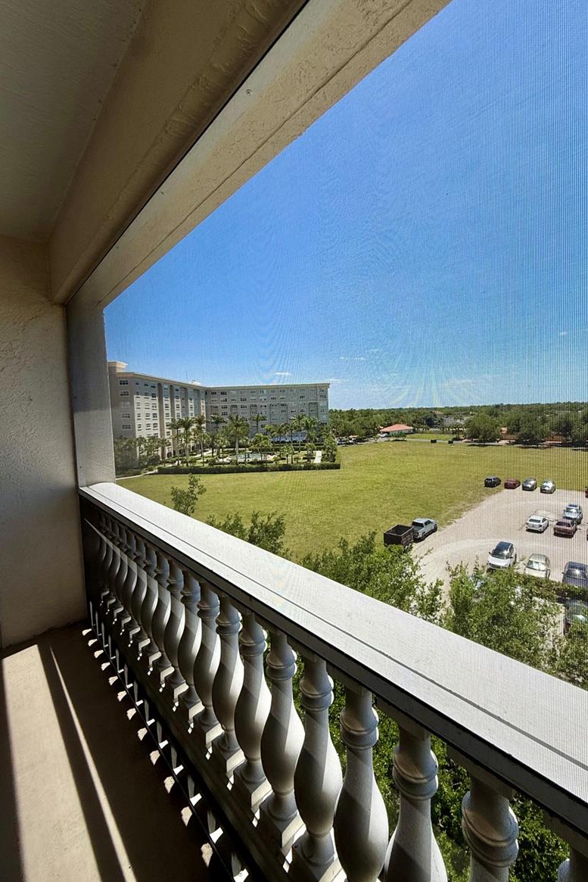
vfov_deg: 100.4
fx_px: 367
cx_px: 323
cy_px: 432
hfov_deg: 77.1
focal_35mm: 15
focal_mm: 2.22
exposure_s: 1/2320
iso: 50
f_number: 2.2
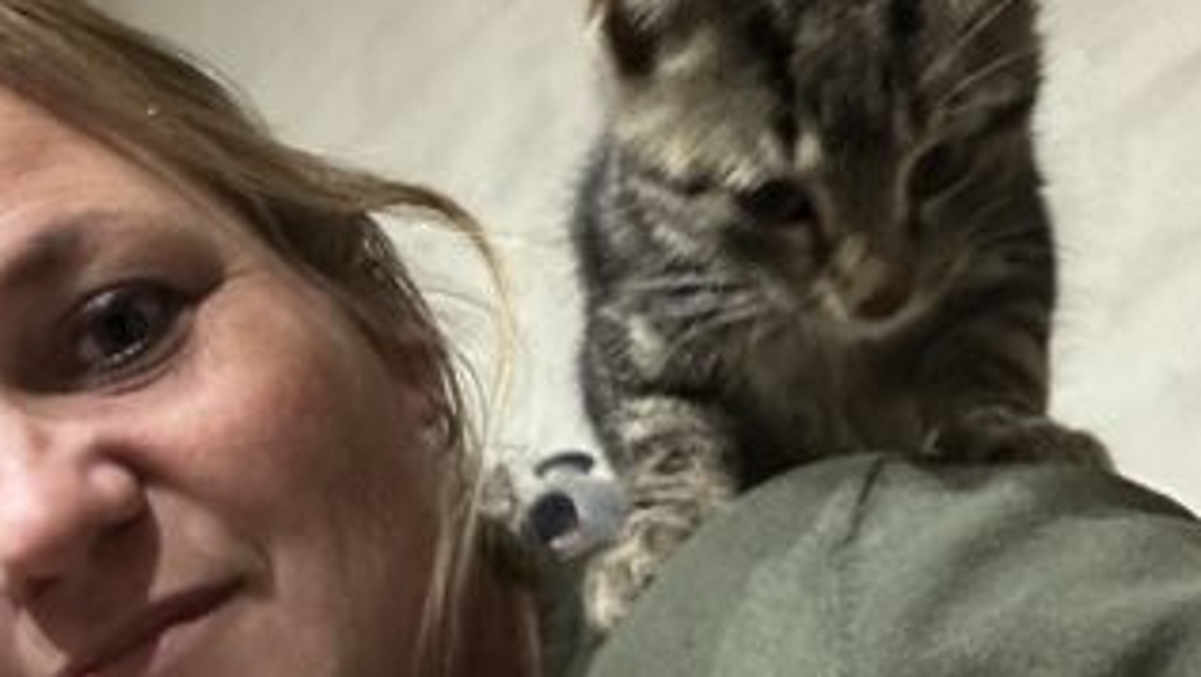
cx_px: 456
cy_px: 338
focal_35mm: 62
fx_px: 1975
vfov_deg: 19.4
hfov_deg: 33.7
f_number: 1.9
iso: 640
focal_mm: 2.69
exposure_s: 1/29
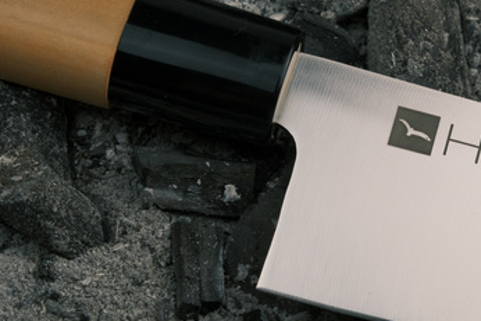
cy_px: 158
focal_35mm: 108
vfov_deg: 12.7
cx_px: 279
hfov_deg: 18.9
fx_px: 1444
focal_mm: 55
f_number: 10
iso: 1250
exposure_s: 1/125
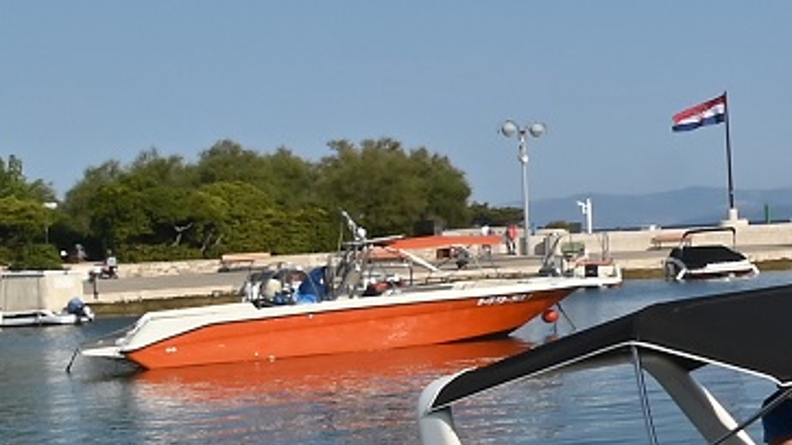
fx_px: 1638
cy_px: 140
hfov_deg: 18.4
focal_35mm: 78
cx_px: 1567
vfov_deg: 15.4
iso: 100
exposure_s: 1/60
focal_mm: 12
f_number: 22
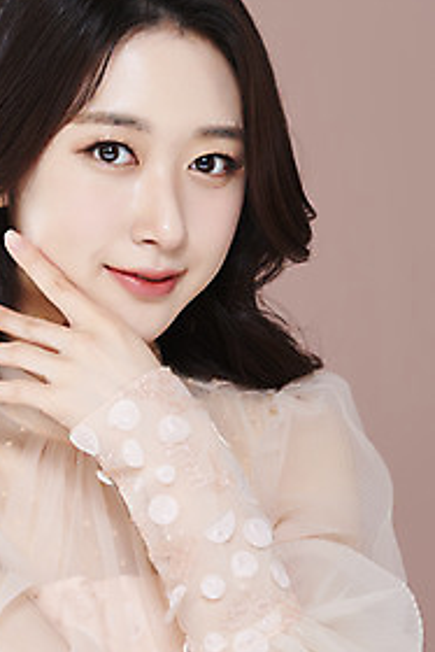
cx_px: 127
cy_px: 282
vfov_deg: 13.7
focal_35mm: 150
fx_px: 2715
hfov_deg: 9.1
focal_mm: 105
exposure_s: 1/125
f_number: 11
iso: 64
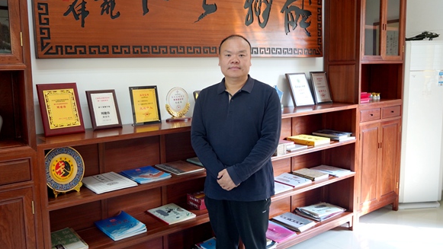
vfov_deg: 44.4
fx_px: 305
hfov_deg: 71.9
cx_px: 226
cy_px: 113
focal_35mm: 26
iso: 1250
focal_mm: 24
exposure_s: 1/160
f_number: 4
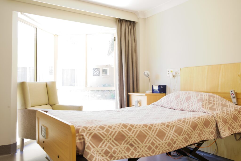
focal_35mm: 32
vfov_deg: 40.9
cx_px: 120
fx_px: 216
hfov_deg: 58.4
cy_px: 80
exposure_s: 1/2
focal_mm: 32.2
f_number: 8
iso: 100
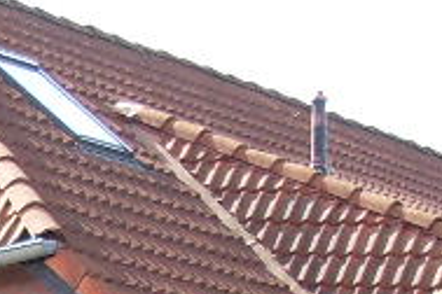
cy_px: 889
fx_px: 2627
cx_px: -554
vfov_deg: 5.9
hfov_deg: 8.9
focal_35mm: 214
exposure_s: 1/350
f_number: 2.8
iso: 80
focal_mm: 6.3
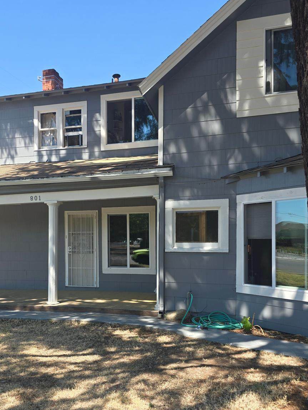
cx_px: 115
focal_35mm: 30
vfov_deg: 59.5
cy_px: 246
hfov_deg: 46.4
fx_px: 356
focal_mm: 6.3
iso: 12
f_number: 1.7
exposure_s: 1/267
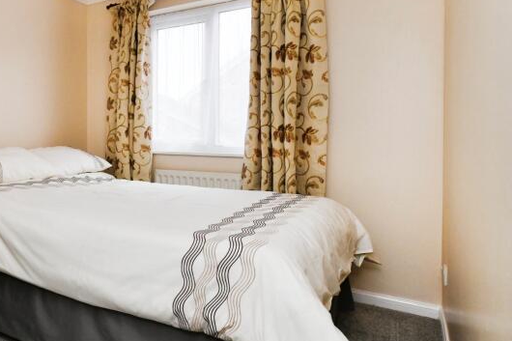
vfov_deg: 44.9
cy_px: 152
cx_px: 33
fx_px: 412
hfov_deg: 53.8
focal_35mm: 29
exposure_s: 1/60
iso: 800
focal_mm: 15
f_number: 8
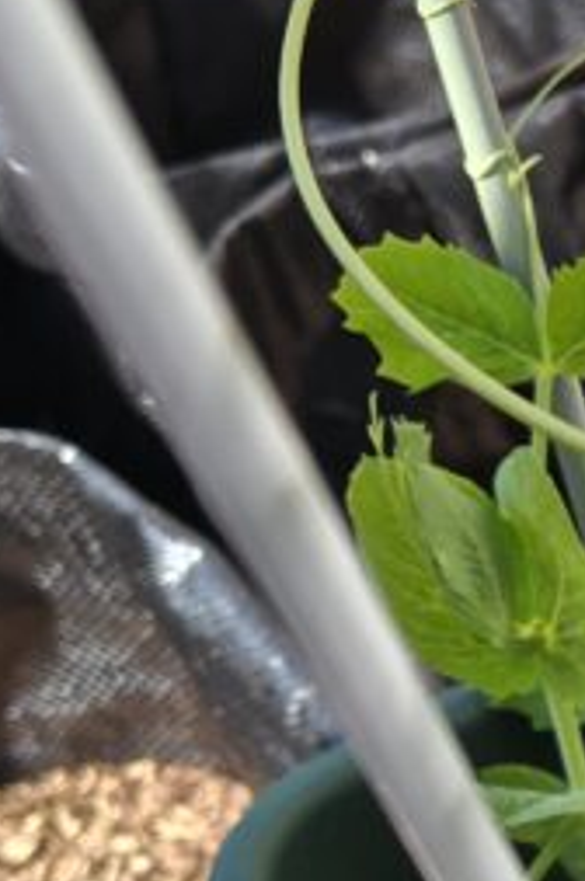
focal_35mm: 97
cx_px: 1146
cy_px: 787
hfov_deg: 12.5
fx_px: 2371
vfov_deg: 20.6
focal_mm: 5.56
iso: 50
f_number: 1.9
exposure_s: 1/403
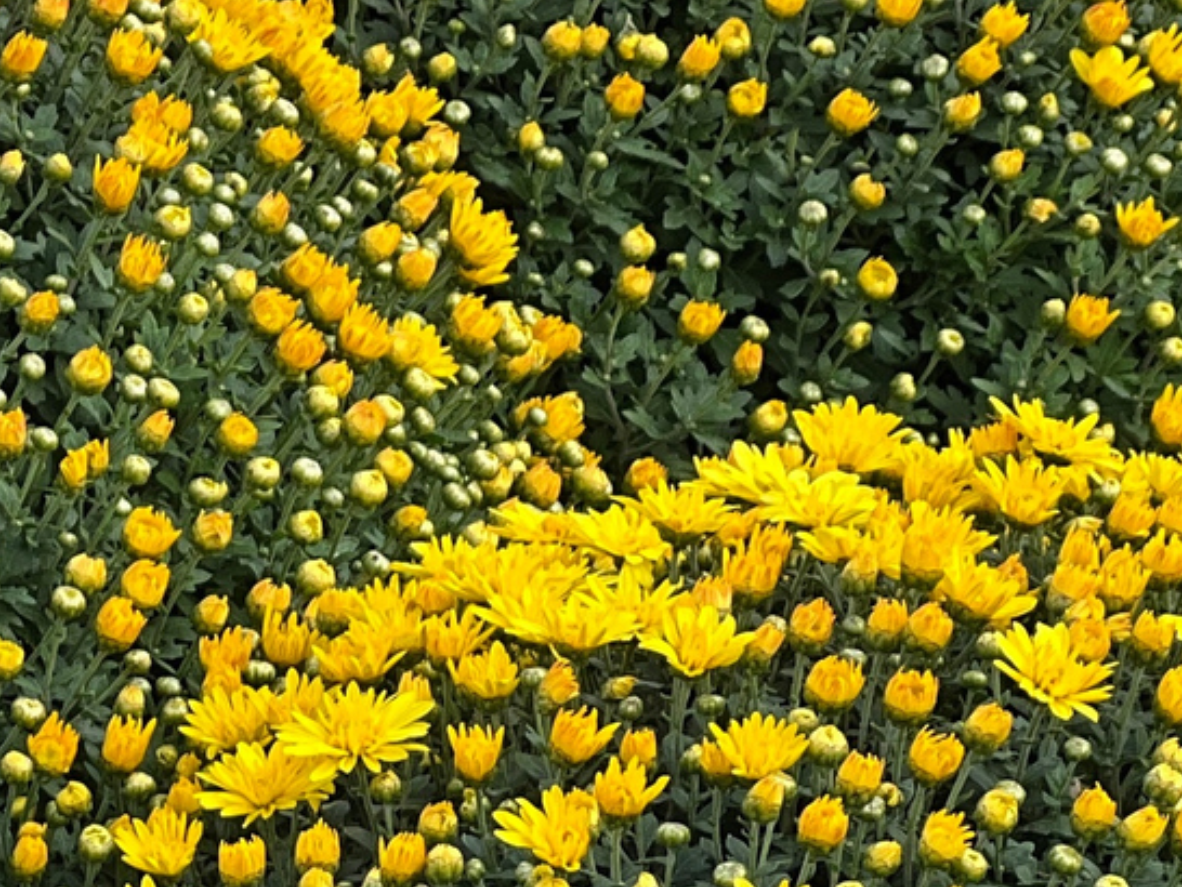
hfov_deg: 6.9
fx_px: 9633
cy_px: 1021
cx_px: -769
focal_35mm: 282
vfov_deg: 5.3
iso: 25
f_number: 2.8
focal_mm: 9
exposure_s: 1/175
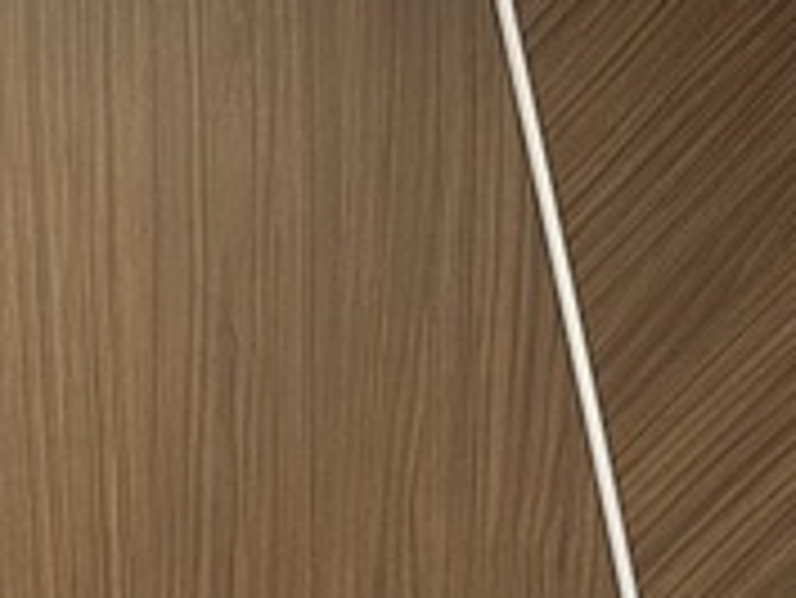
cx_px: 225
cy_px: 1601
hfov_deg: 14.1
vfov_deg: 9.2
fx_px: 3198
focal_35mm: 139
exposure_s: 1/60
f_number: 1.78
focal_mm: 6.86
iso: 320
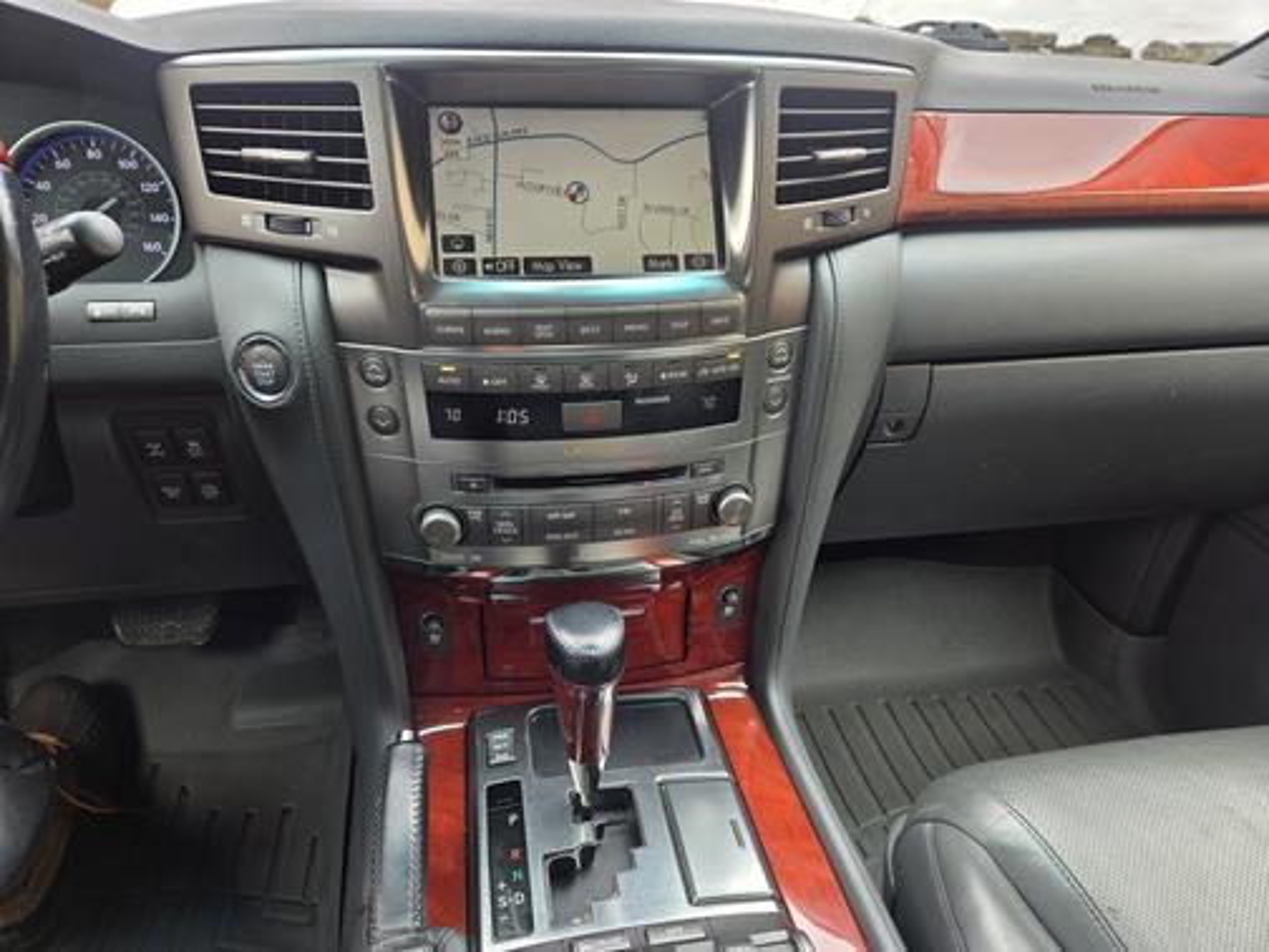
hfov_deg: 73.9
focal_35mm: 23
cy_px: 476
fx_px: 843
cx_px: 634
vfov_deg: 58.9
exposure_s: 1/120
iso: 64
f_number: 1.8
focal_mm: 5.4
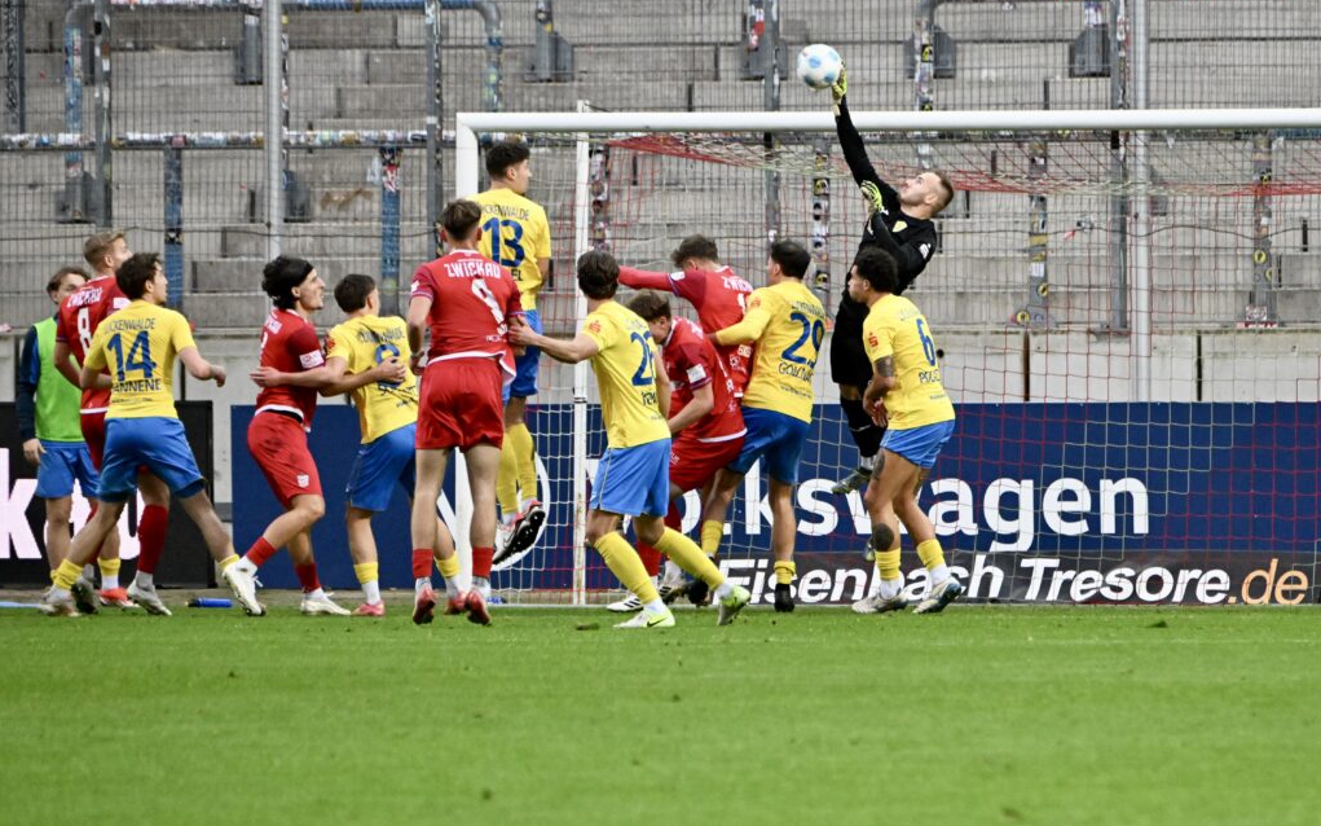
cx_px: 661
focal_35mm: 409
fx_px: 14724
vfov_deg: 3.2
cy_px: 425
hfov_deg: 5.1
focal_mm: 400
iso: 8000
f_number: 5.6
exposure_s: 1/1600
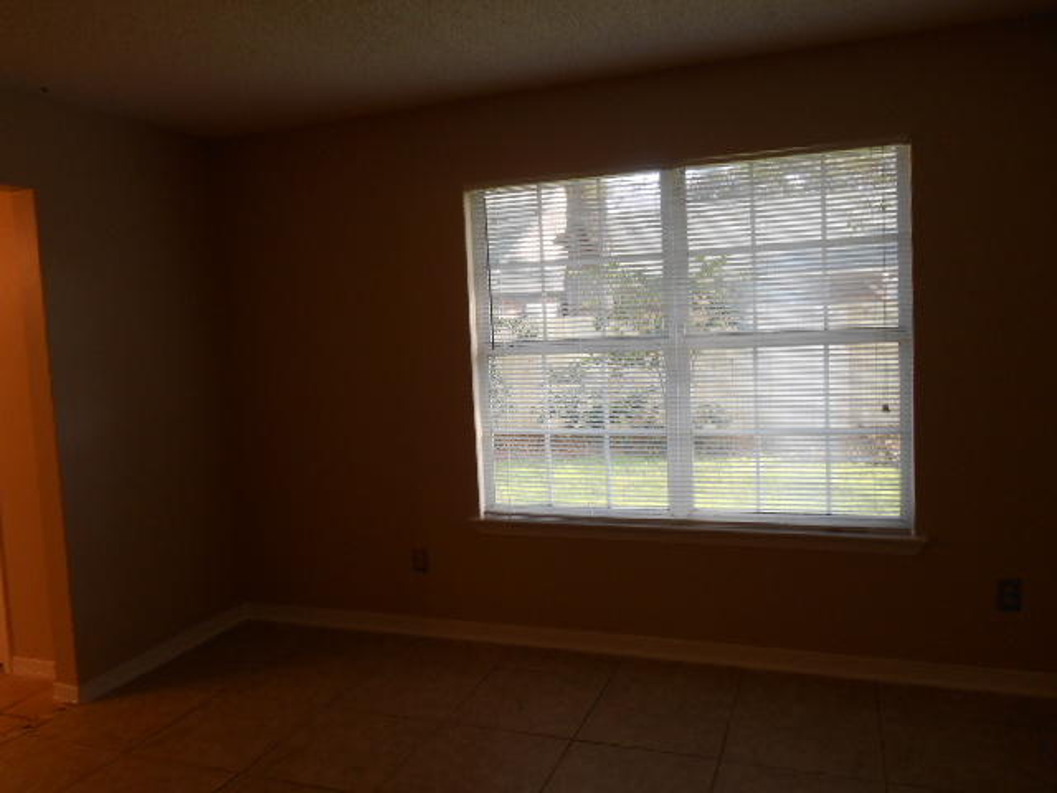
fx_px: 794
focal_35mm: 26
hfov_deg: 67.3
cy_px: 396
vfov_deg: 53.1
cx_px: 528
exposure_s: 1/30
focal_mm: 4.7
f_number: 3.4
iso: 80
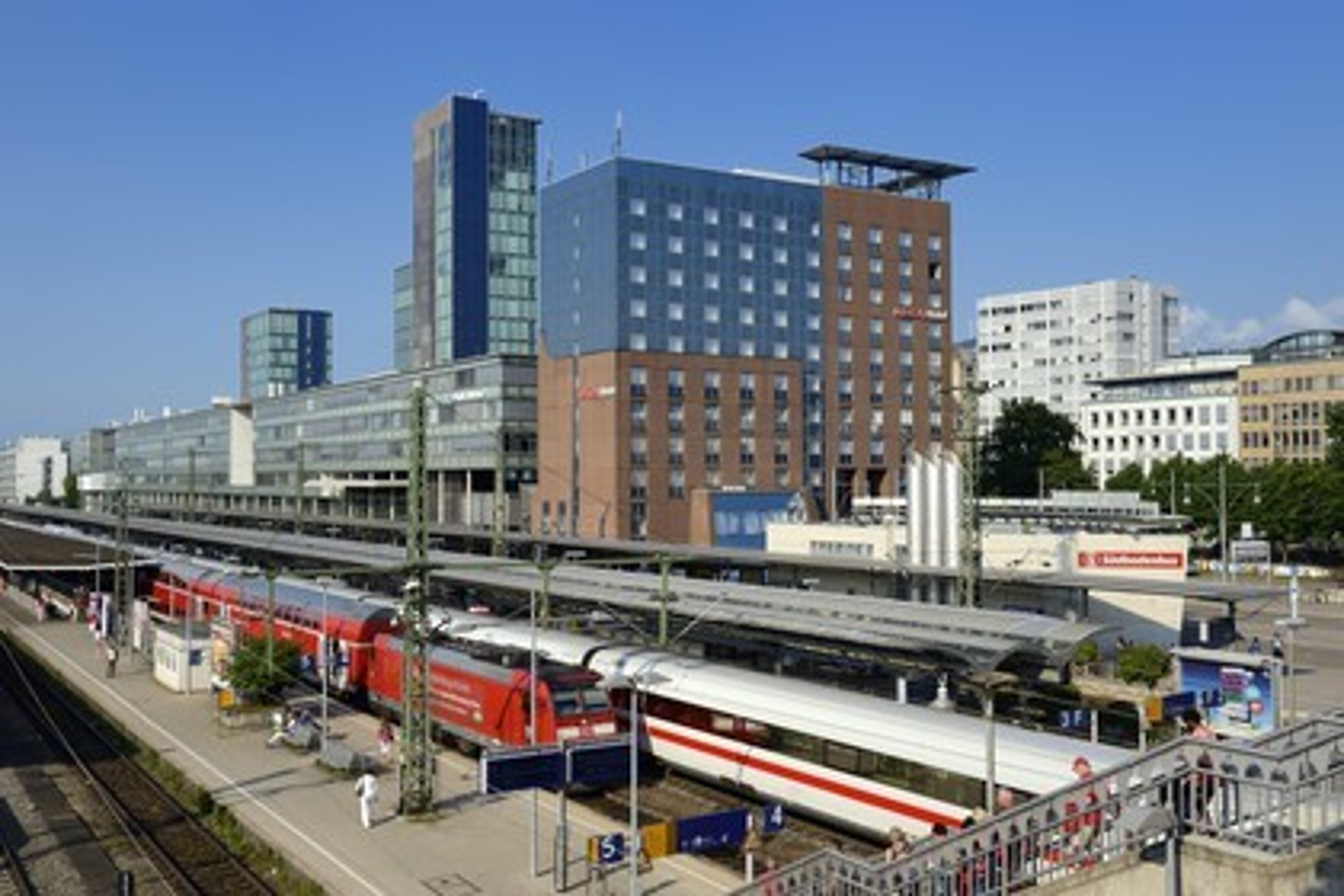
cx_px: 672
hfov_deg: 54.4
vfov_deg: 37.9
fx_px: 1307
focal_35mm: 35
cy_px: 448
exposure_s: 1/320
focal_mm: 35
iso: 200
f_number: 11
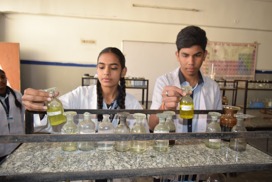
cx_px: 136
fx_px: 204
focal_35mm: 27
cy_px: 91
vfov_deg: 47.9
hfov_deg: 67.4
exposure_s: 1/200
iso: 800
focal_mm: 18
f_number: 3.5
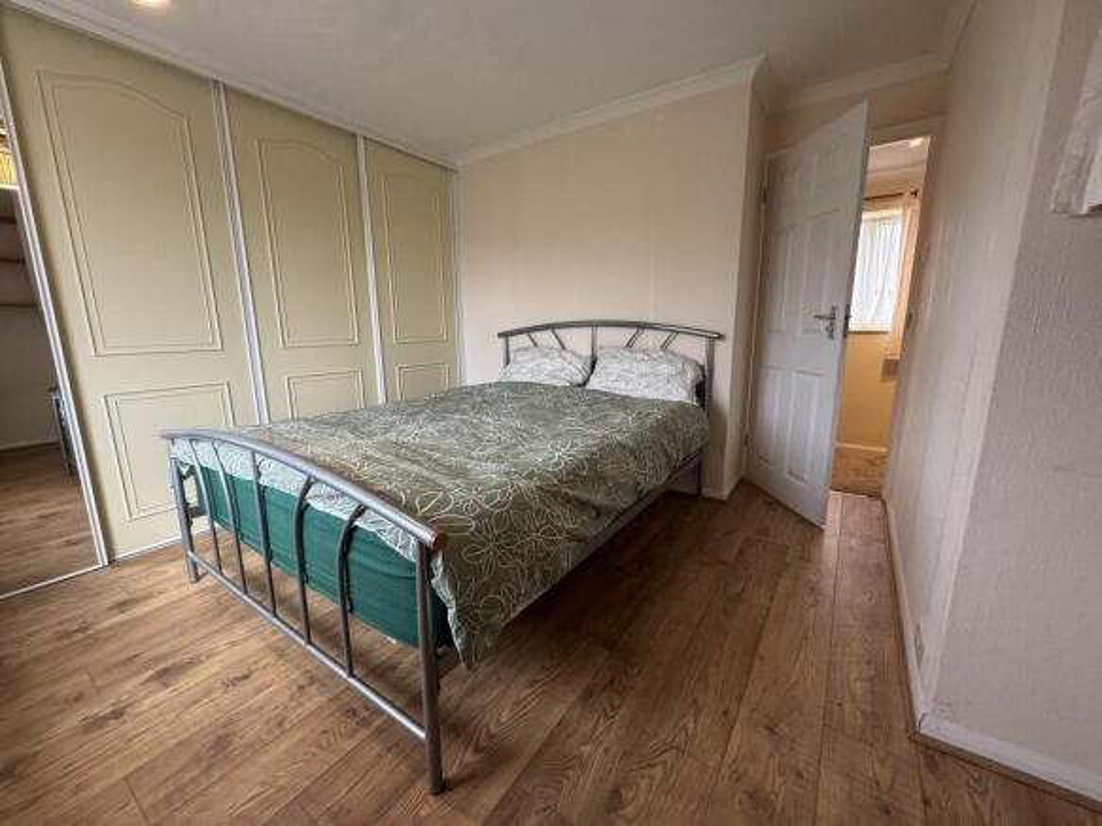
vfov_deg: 85.7
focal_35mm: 14
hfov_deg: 102.1
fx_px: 446
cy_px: 413
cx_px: 551
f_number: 2.2
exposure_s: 1/99
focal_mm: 2.22
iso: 250
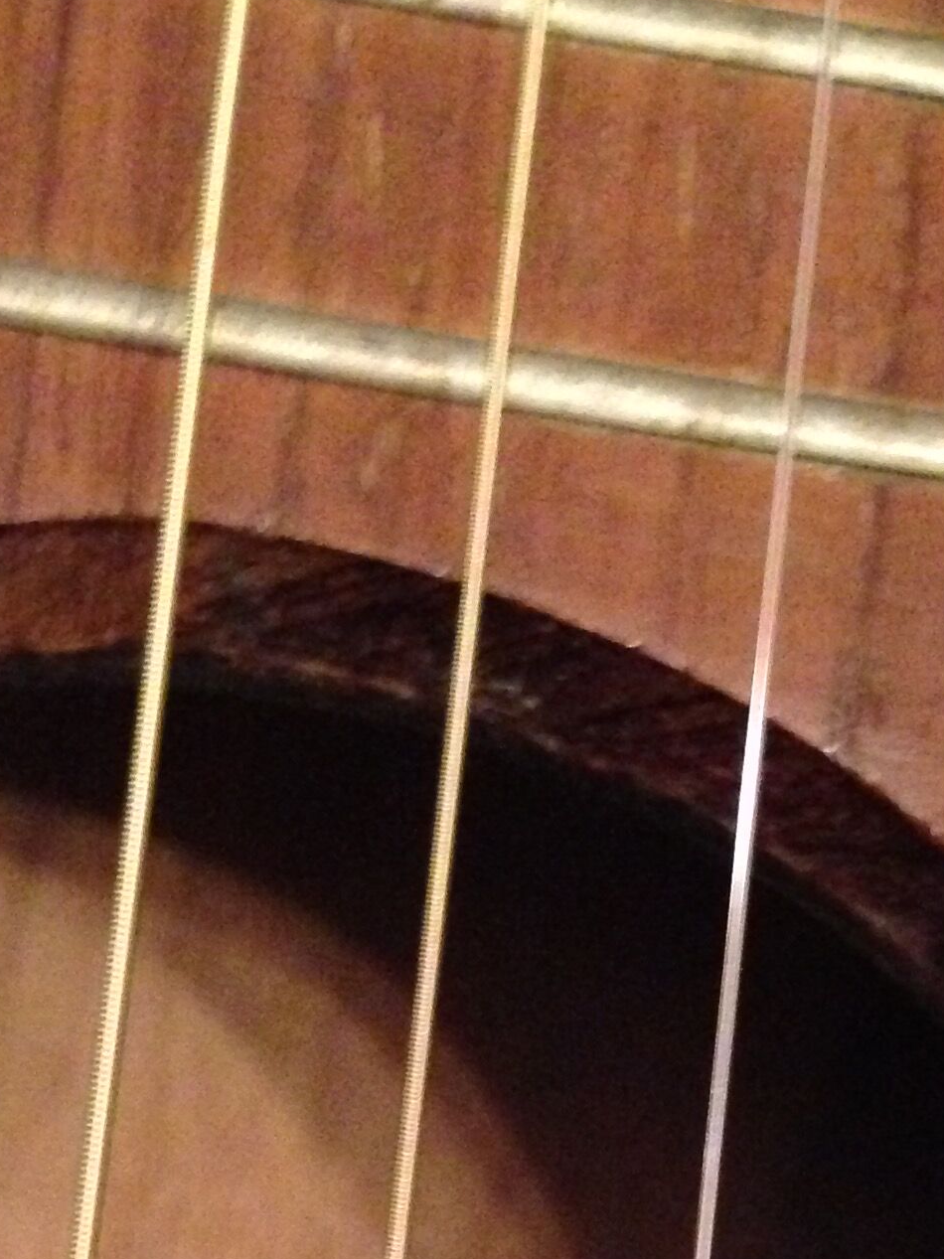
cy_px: 1551
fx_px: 3091
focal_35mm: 85
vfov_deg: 21.2
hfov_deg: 17.4
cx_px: 473
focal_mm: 4.12
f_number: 2.4
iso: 800
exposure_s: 1/15
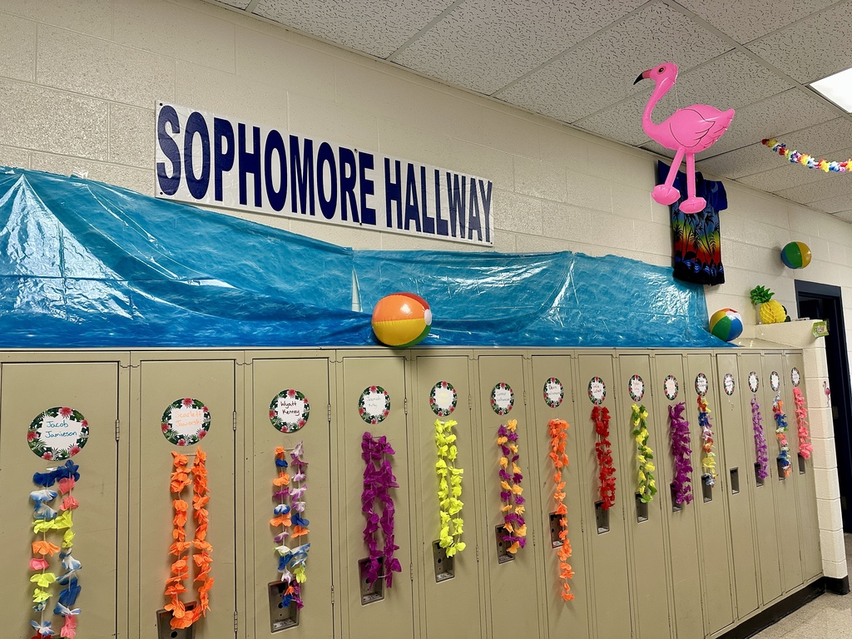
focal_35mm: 24
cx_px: 426
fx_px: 591
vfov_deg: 56.8
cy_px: 320
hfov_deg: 71.6
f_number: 1.78
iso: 200
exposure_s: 1/120
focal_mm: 6.86
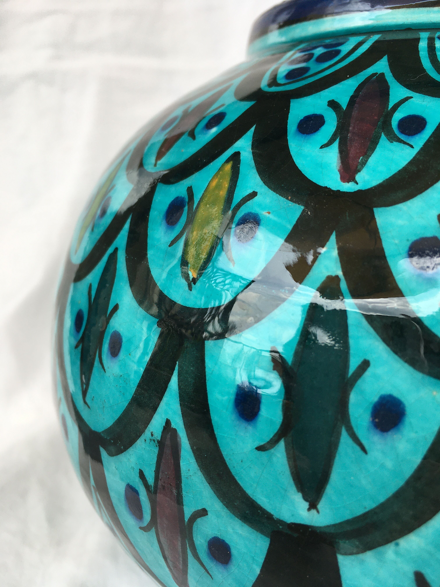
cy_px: 294
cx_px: 220
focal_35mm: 29
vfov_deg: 61.7
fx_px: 491
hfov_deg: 48.2
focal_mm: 4.15
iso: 25
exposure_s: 1/364
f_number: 2.2
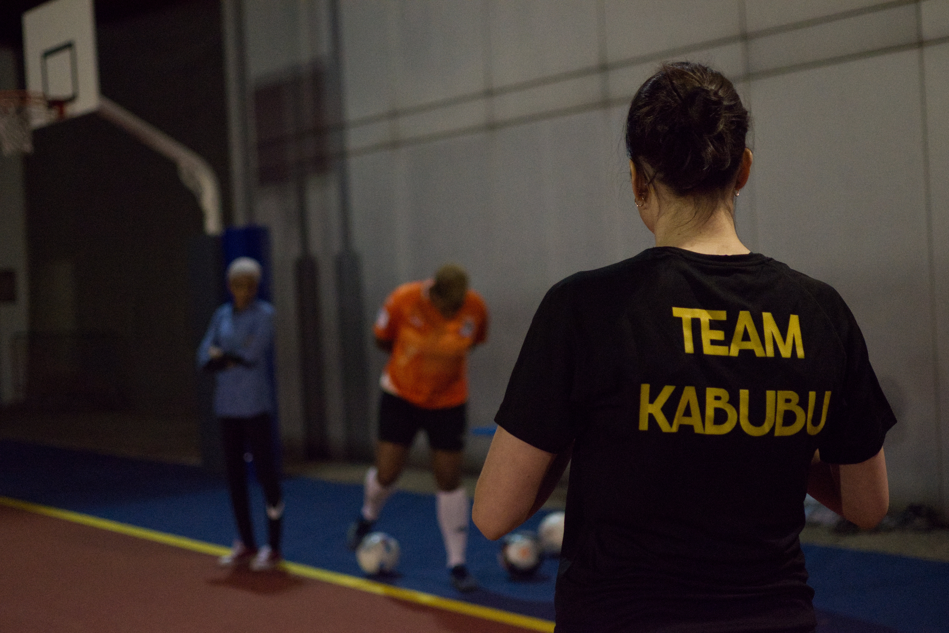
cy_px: 316
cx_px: 474
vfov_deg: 25.8
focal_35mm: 52
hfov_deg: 37.8
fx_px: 1384
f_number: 1.8
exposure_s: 1/2500
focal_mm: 35
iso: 6400
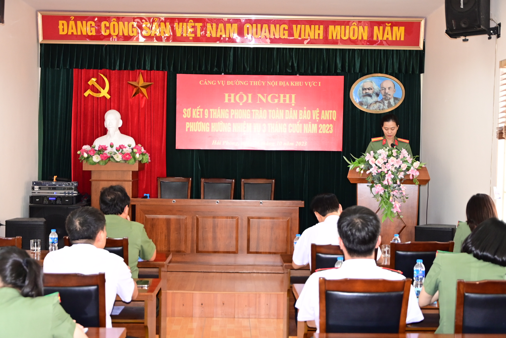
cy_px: 169
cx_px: 253
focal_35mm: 51
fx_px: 717
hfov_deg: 38.9
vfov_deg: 26.5
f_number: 4.2
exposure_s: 1/200
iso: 2000
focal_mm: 34
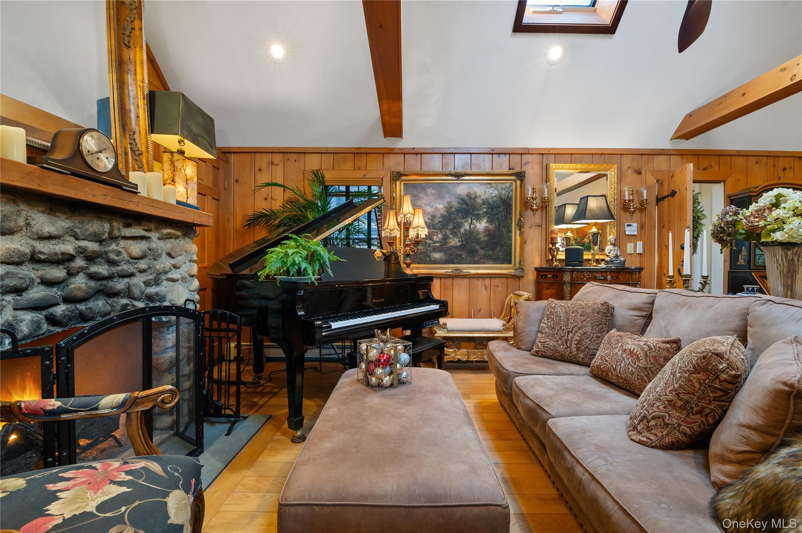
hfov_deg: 100.4
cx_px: 401
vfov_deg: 77.2
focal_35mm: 15
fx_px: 334
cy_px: 266
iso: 500
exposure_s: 1/1.67
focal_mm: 15
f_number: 8
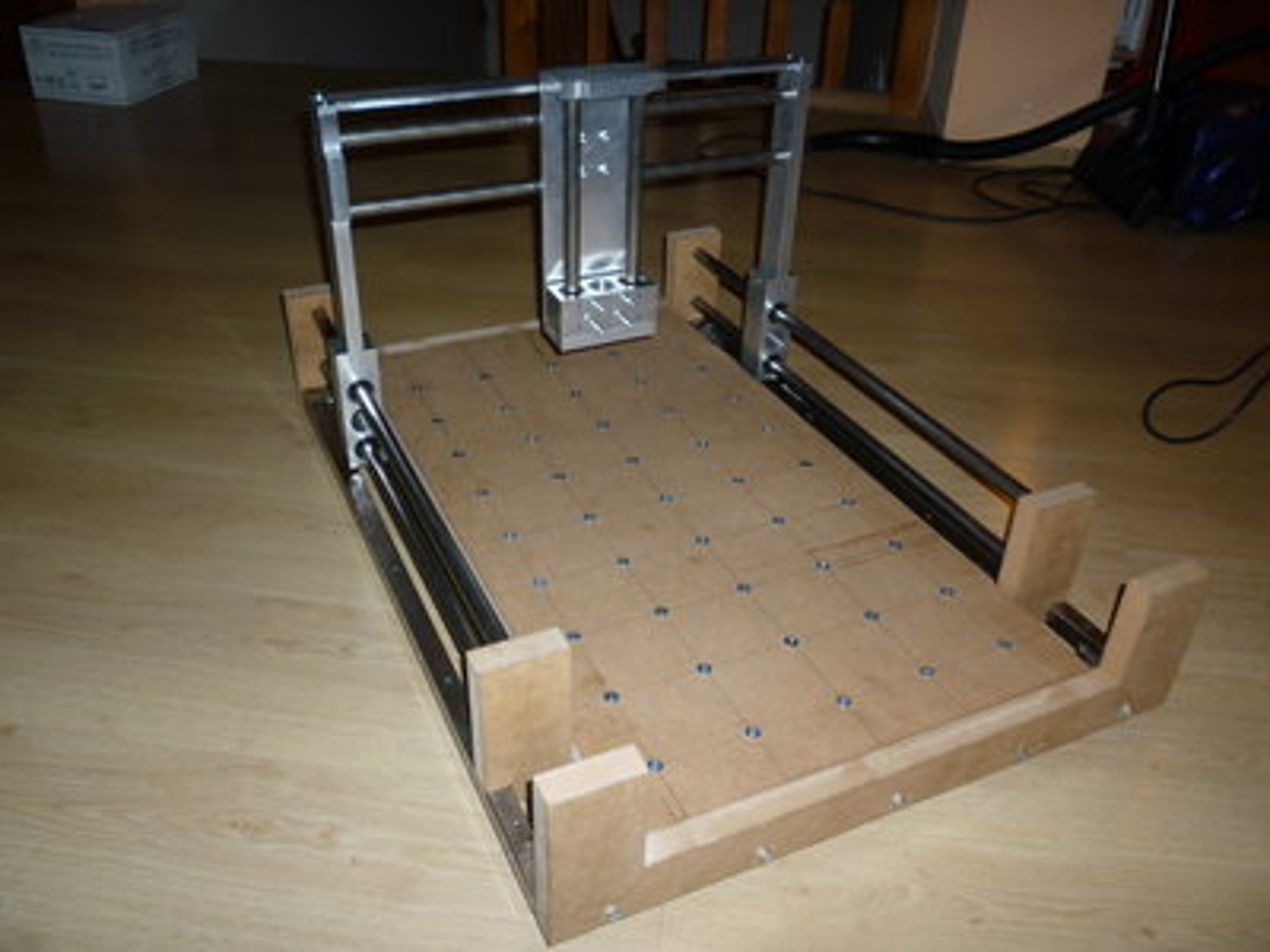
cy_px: 476
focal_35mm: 29
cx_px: 635
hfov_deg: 61.7
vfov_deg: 48.2
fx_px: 1064
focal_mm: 5.2
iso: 100
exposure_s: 1/30
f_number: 3.3
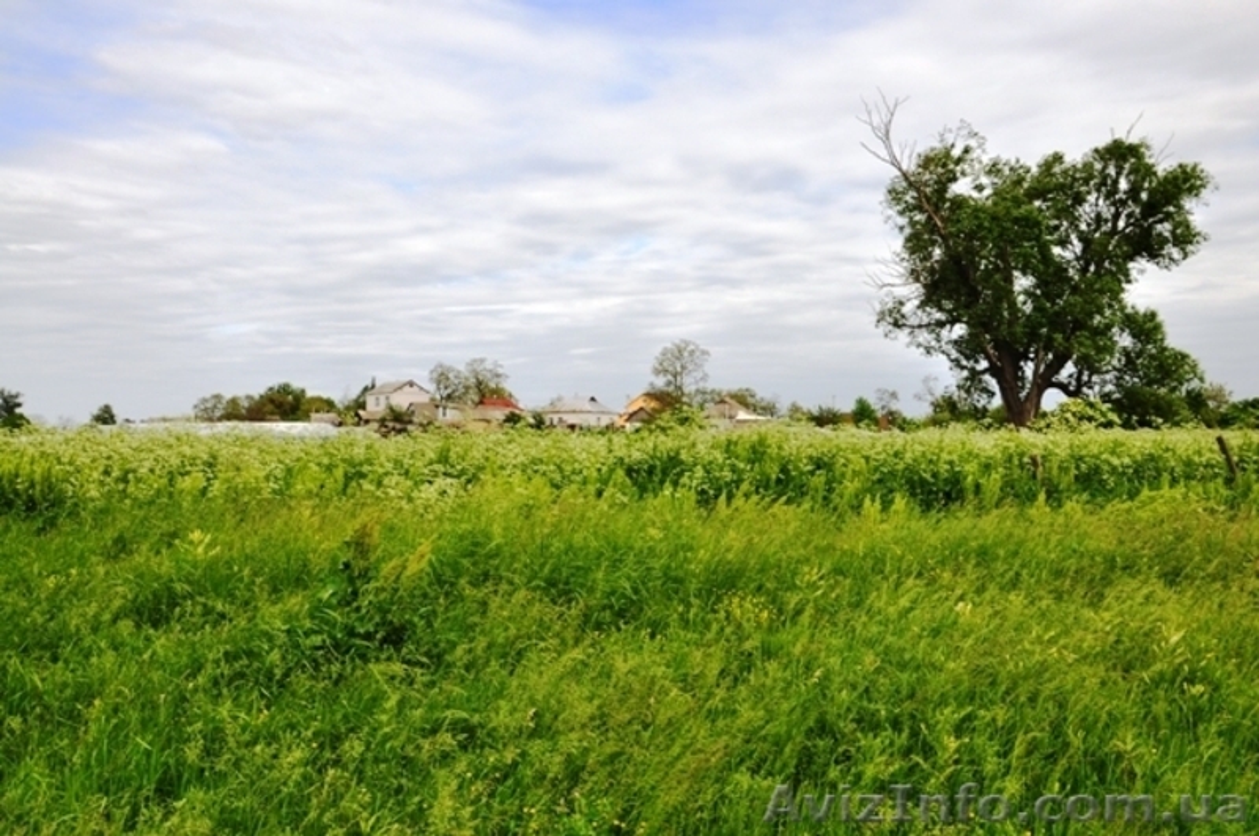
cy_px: 418
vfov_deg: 39.9
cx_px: 630
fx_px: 1152
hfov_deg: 57.3
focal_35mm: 33
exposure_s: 1/200
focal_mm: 22
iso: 200
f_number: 10
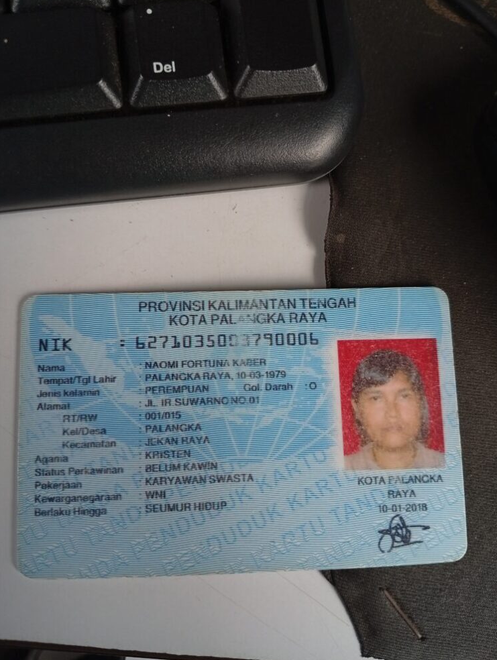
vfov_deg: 63.4
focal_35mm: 28
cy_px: 326
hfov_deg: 49.9
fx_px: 535
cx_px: 245
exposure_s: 1/100
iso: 79
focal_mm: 3.98
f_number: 1.8
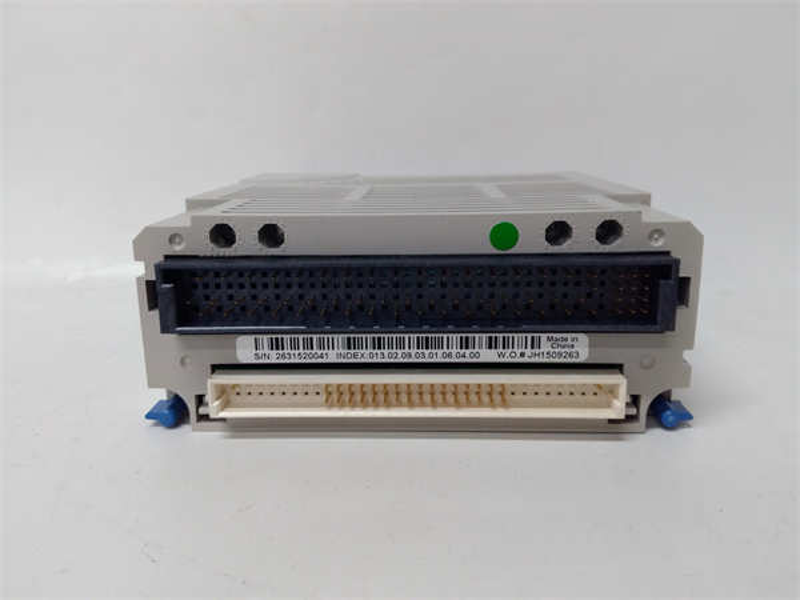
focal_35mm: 27
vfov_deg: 51.4
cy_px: 300
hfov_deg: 65.3
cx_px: 400
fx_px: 624
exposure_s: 1/33
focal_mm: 3.79
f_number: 2
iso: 199
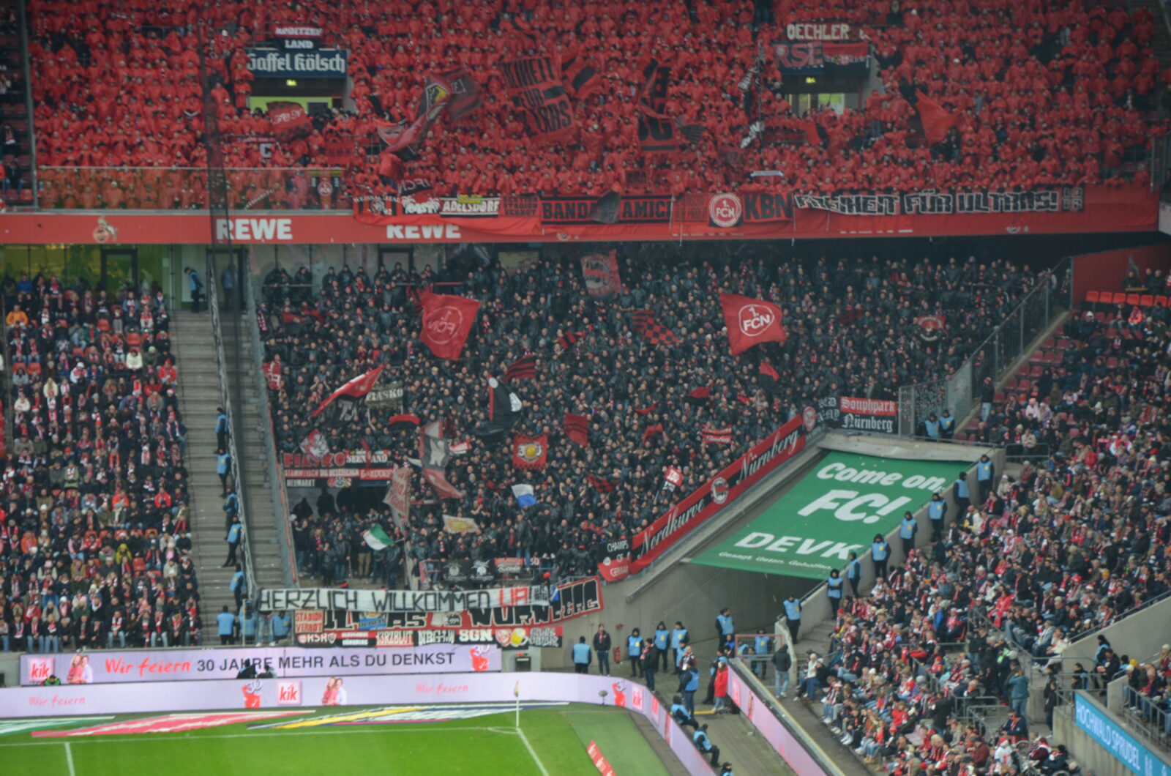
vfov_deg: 8.7
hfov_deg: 13.1
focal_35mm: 158
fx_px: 5113
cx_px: 586
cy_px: 388
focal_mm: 105
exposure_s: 1/125
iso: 800
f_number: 5.6
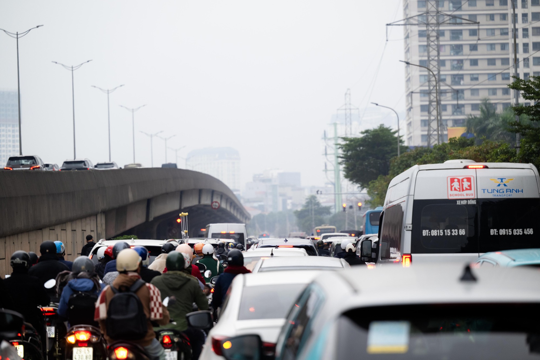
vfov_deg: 11.0
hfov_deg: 16.4
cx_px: 270
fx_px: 1875
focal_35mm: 125
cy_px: 180
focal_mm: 125
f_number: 3.2
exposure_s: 1/500
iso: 1250
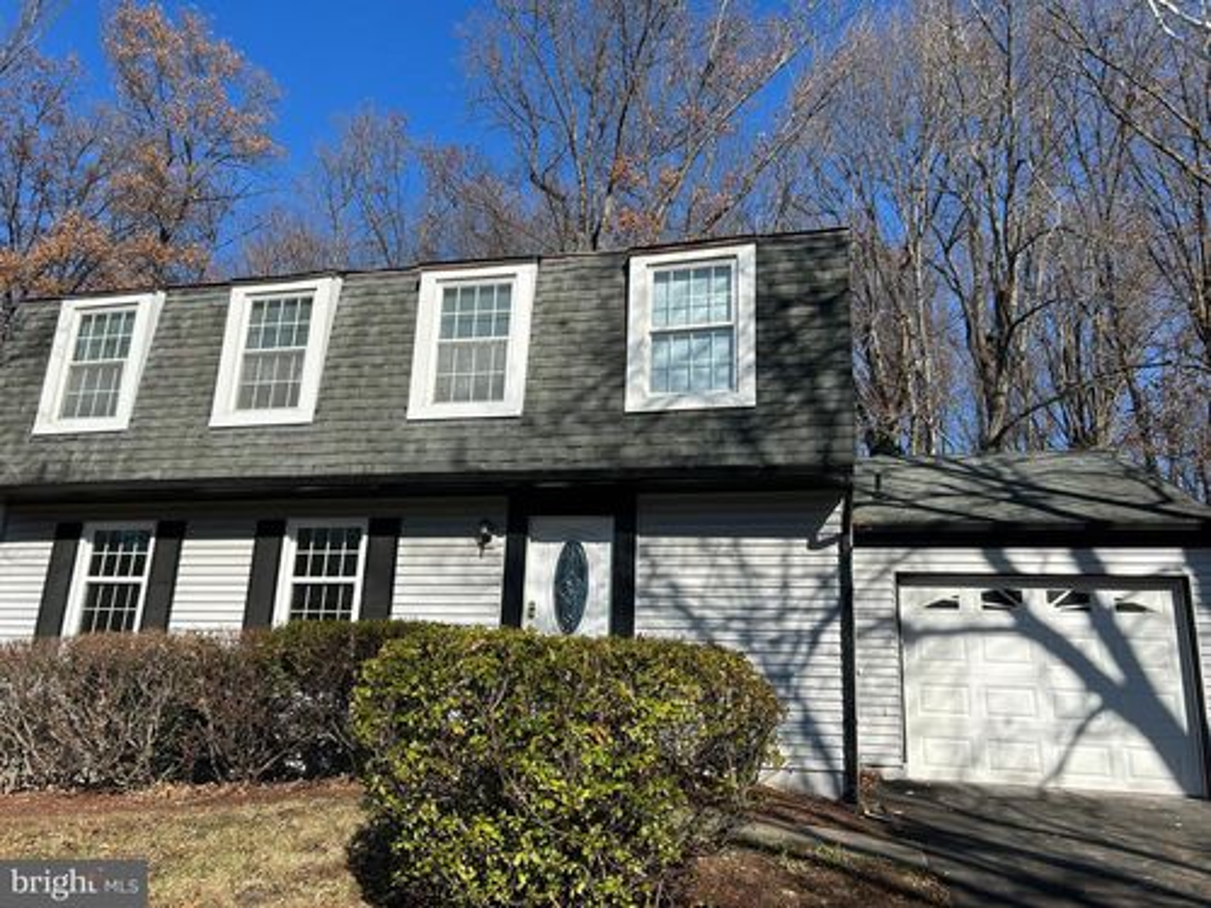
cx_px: 606
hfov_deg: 67.3
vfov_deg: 53.1
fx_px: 910
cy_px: 454
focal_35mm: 26
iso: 50
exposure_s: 1/3704
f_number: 1.5
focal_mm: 5.7
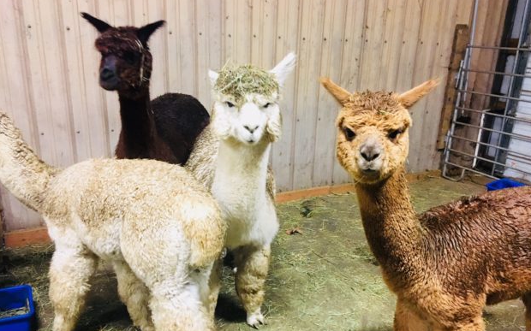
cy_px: 192
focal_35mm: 31
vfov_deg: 40.4
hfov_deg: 61.3
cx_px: 266
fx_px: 448
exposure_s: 1/15
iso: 200
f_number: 2.2
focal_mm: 4.15
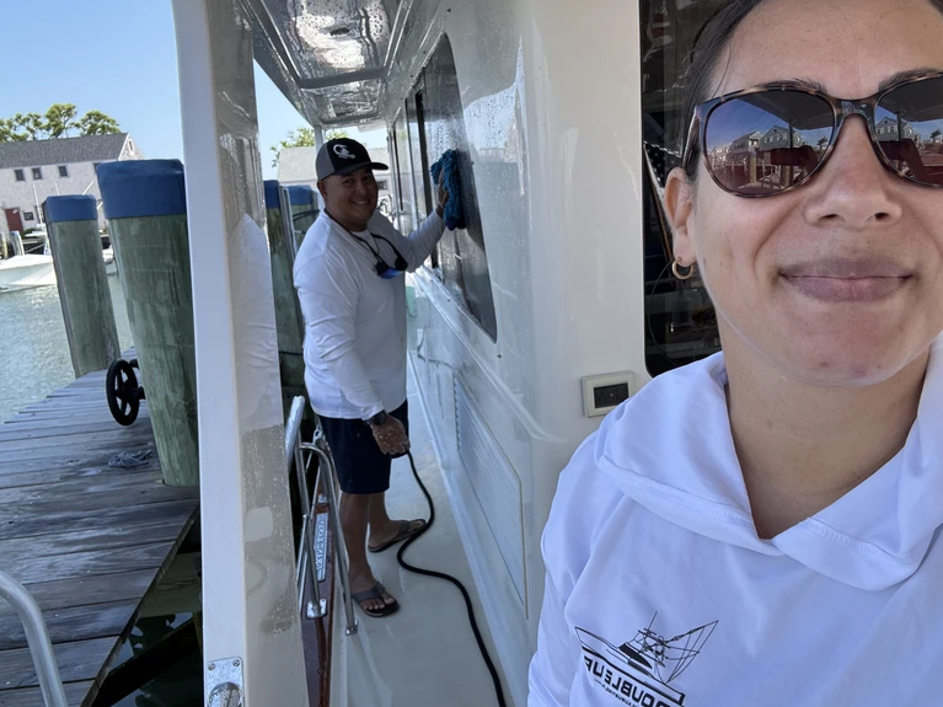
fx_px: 654
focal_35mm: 24
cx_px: 454
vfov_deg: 56.8
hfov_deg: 71.6
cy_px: 366
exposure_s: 1/209
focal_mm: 2.69
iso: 25
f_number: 1.9
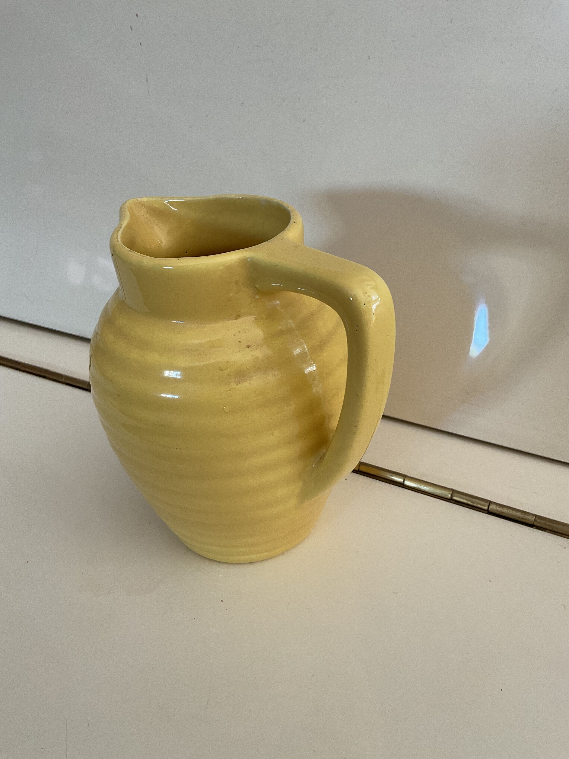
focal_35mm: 29
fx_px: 636
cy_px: 380
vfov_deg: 61.7
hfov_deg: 48.2
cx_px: 284
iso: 64
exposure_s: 1/50
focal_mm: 3
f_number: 1.8
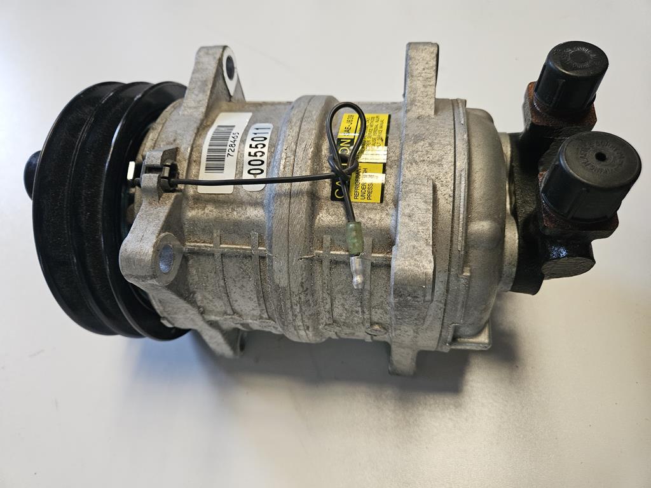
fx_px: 433
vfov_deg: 58.9
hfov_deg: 73.9
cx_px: 326
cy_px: 244
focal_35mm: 23
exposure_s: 1/100
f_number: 1.8
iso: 640
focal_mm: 5.4
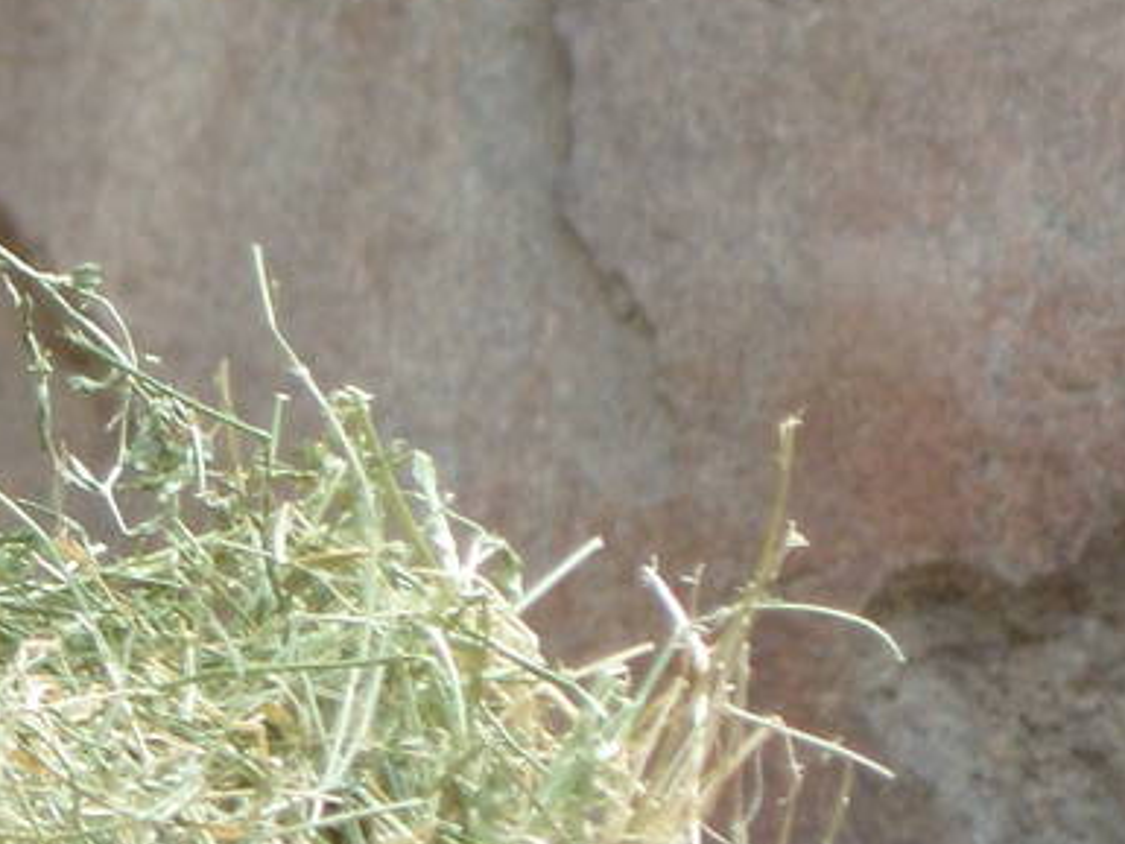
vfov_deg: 1.3
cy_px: 50
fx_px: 36443
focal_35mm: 1121
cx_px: -476
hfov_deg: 1.8
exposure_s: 1/90
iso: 80
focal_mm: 46.8
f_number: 5.9
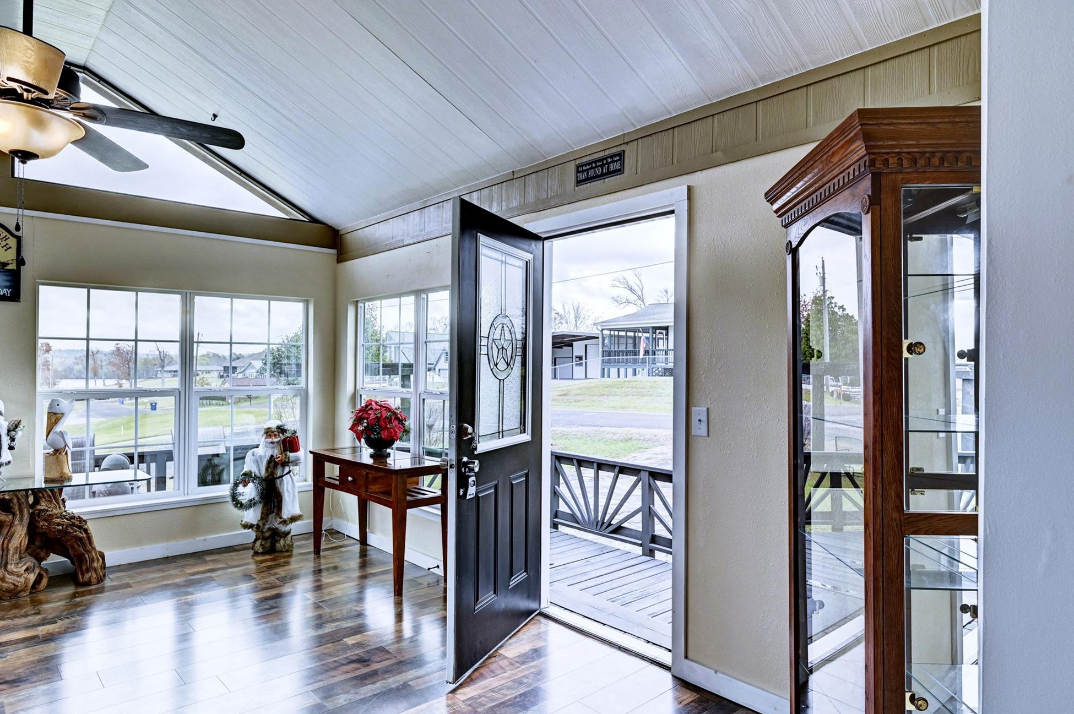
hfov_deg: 79.8
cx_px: 522
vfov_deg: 58.2
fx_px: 642
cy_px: 357
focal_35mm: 22
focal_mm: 20.5
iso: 400
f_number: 8
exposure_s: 1/125
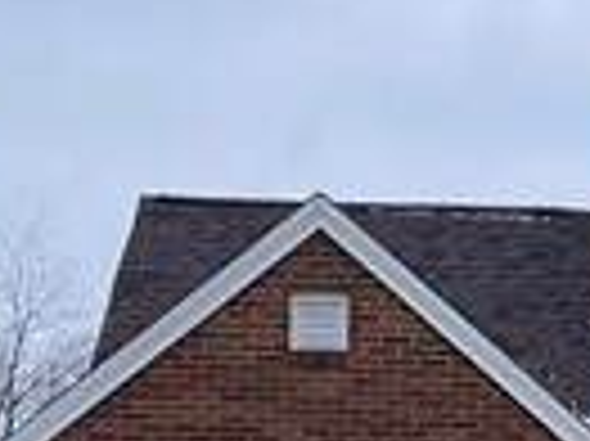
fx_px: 3474
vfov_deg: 7.0
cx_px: 658
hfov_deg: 9.6
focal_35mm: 204
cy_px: 904
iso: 32
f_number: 1.6
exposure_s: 1/1233
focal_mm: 4.2
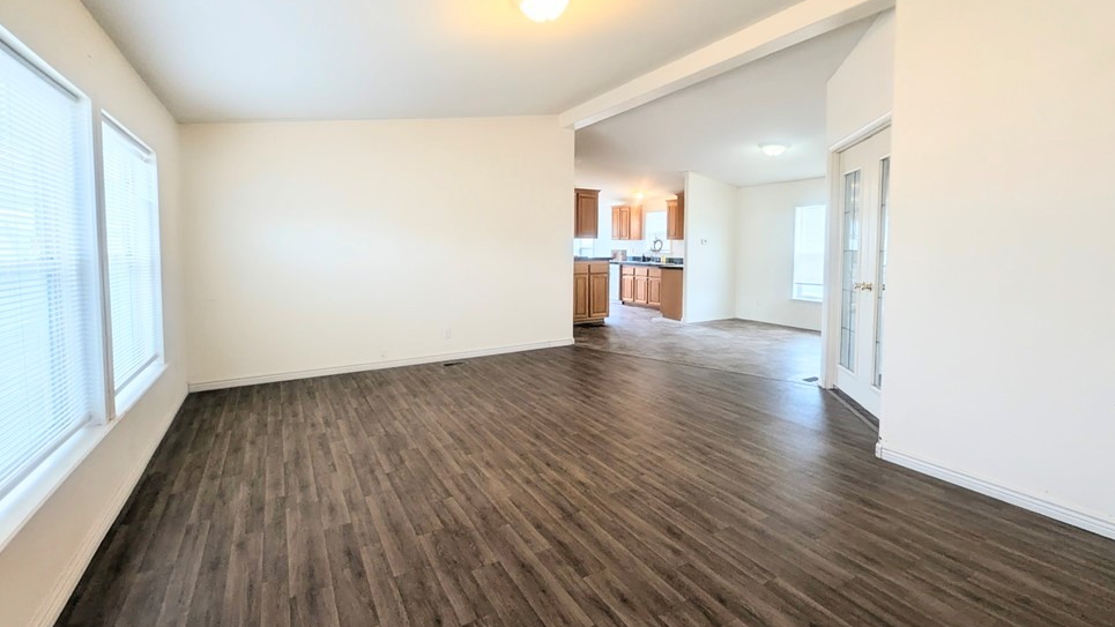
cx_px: 534
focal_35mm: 15
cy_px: 264
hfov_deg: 102.9
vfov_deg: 70.1
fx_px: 444
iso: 52
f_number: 2.2
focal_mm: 1.95
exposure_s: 1/36.2
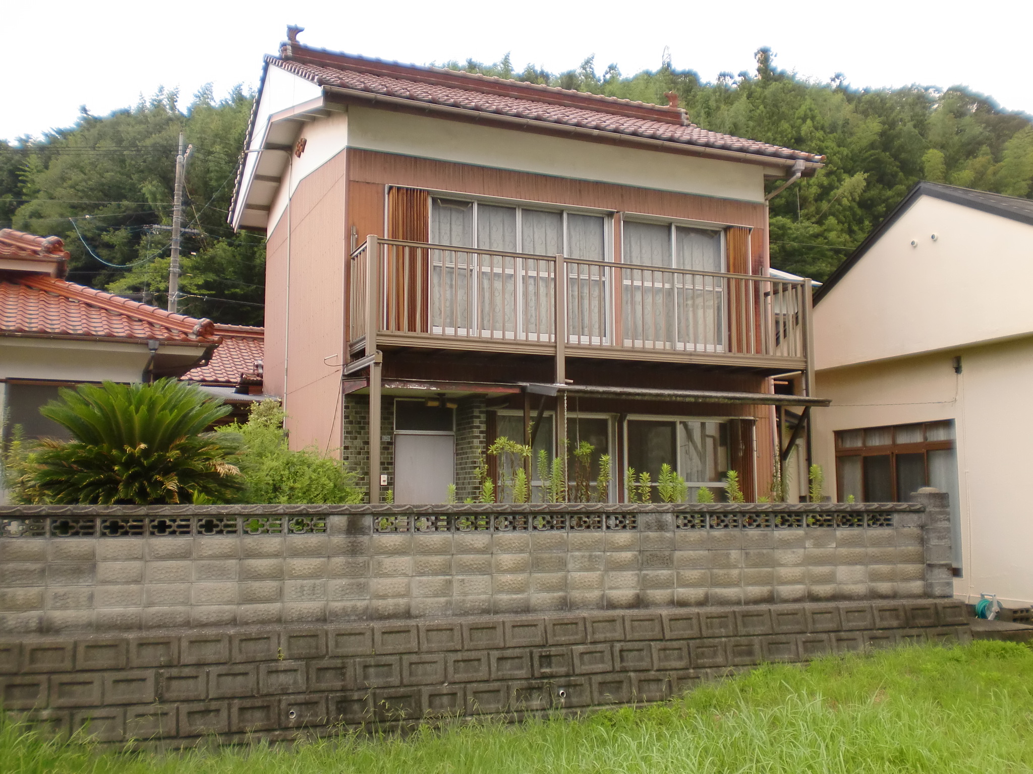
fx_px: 1044
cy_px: 387
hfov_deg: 52.6
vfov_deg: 40.7
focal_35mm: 35
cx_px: 516
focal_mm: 6.3
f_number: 3.1
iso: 64
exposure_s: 1/160
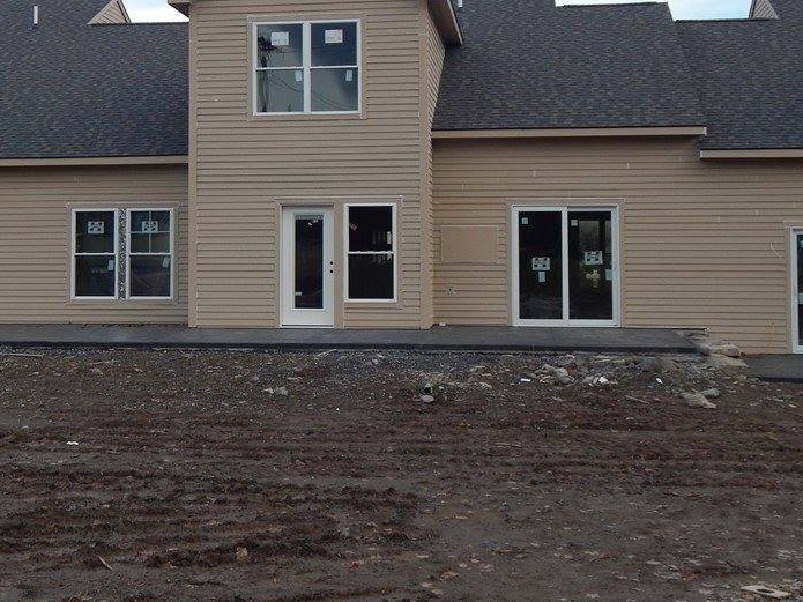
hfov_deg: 34.2
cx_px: 322
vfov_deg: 26.0
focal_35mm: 56
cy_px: 203
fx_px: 1299
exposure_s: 1/200
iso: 125
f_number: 3.4
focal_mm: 6.8
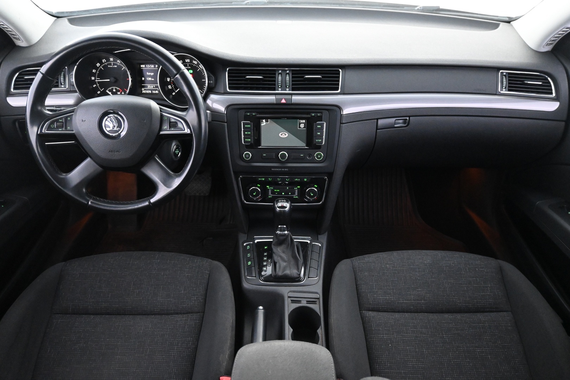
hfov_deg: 63.2
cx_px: 285
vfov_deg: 44.6
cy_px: 190
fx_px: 463
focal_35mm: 29
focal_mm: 19.5
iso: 5000
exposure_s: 1/30
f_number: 3.8
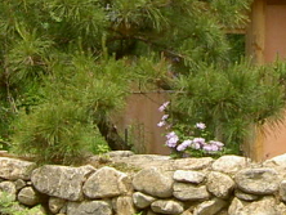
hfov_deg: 12.8
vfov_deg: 9.6
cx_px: 247
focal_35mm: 153
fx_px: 1265
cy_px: -36
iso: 50
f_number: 4.7
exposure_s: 1/250
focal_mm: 5.6
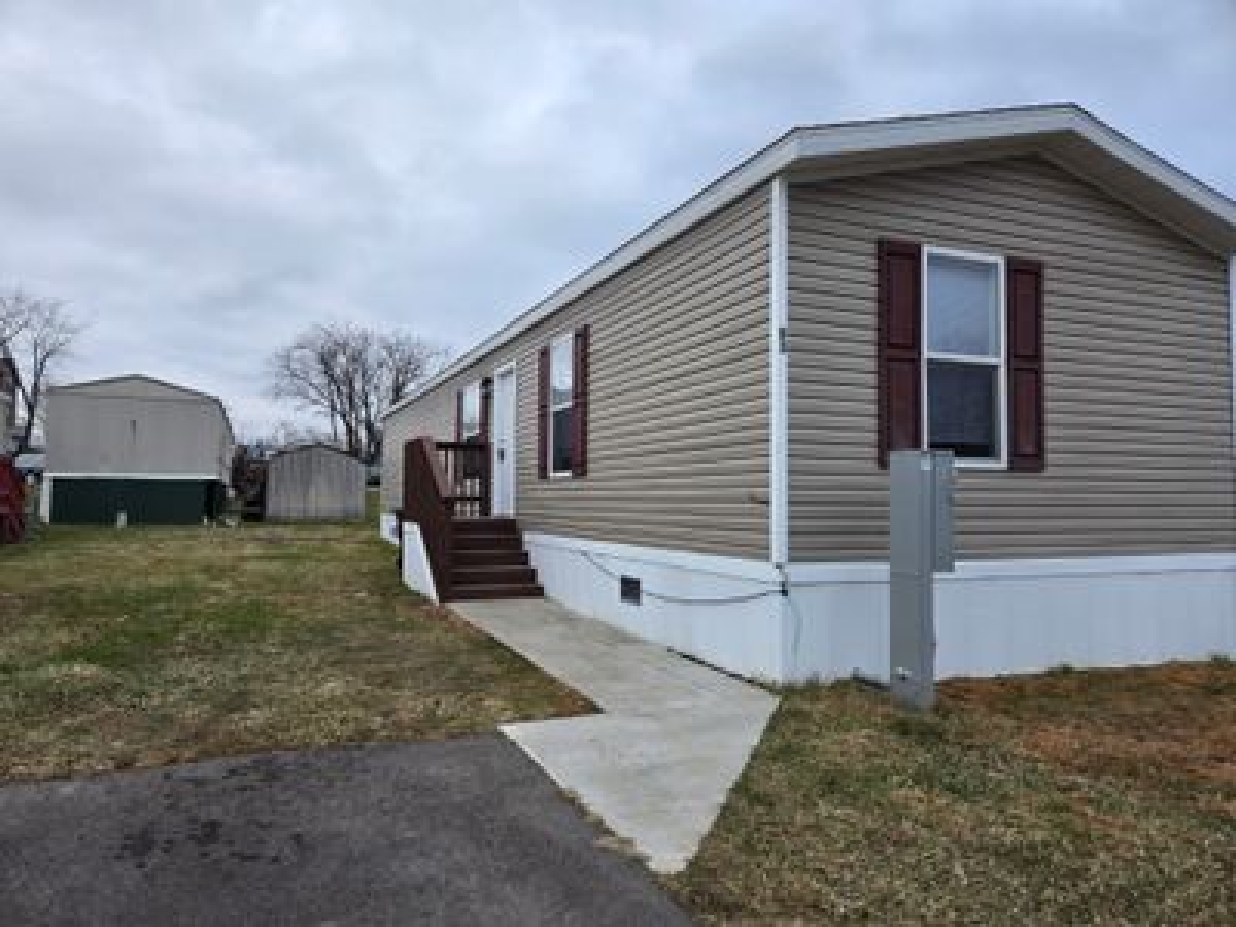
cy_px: 464
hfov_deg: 73.9
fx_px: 821
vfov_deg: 58.9
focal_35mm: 23
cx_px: 618
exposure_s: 1/280
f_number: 1.8
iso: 25
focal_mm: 5.4
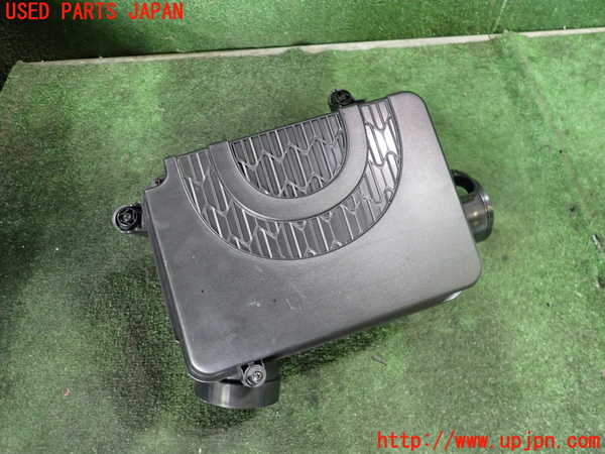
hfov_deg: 69.4
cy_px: 227
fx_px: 437
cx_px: 302
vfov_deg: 54.9
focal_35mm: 25
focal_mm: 4.5
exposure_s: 1/30
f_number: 2
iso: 500
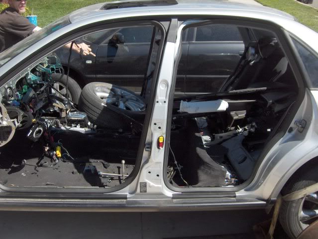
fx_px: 359
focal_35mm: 39
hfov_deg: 47.8
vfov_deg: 36.9
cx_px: 159
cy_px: 120
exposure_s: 1/787
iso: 100
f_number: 2.8
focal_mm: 8
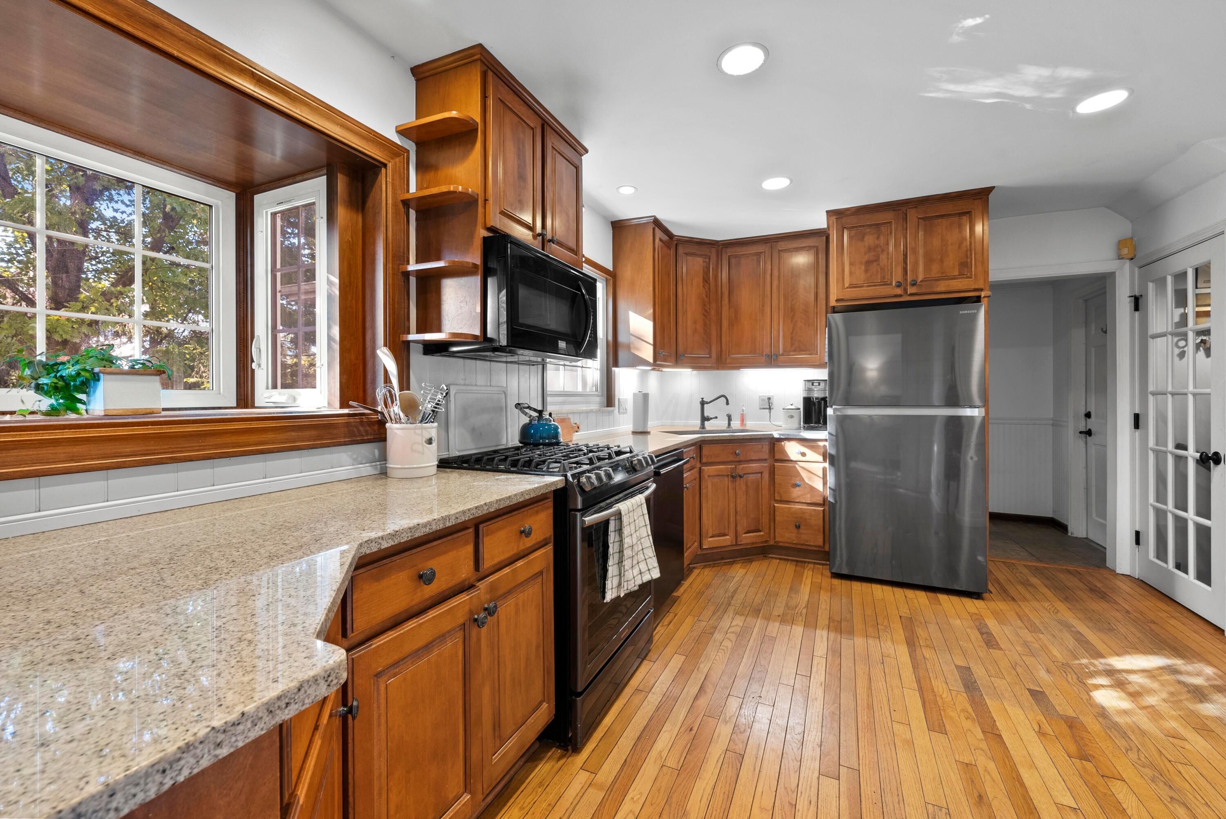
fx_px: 477
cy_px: 410
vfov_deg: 81.3
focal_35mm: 14
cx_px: 613
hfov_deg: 104.2
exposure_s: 1/1.67
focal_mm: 14
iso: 640
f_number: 9
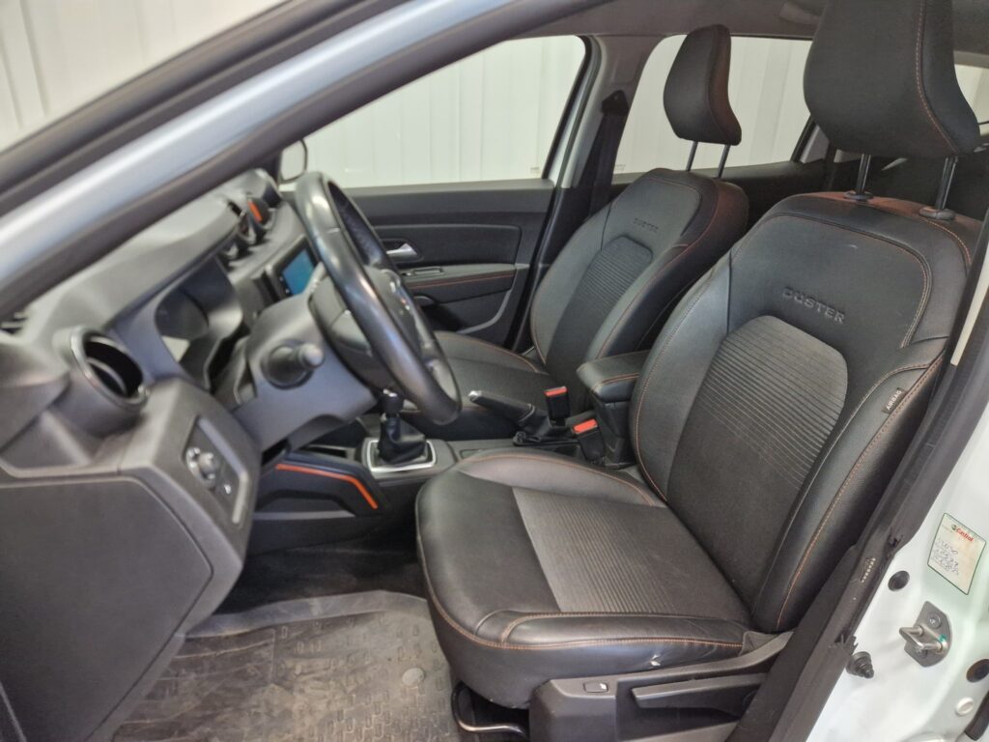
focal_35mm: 23
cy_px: 371
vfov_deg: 58.9
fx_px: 657
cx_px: 494
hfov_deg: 73.9
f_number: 1.8
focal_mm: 5.4
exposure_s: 1/100
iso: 500
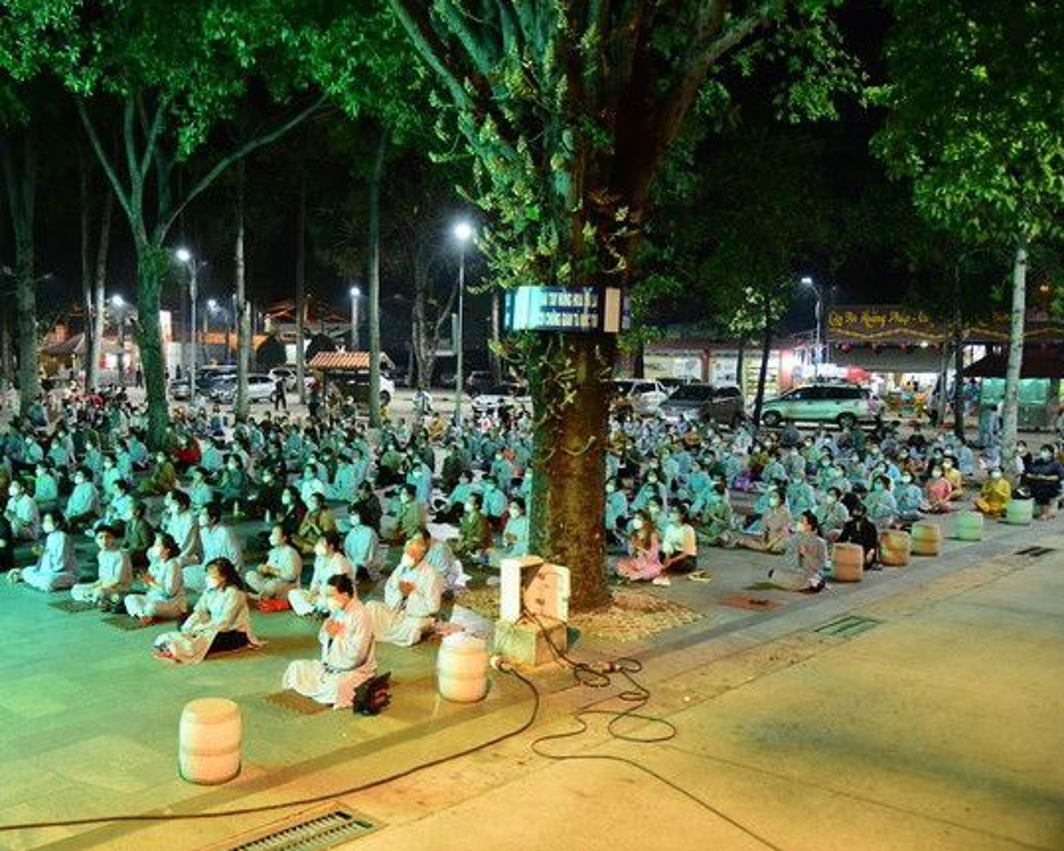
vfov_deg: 43.3
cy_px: 425
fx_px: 1070
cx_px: 436
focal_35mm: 34
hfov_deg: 52.6
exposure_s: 1/60
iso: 5000
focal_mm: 30
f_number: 4
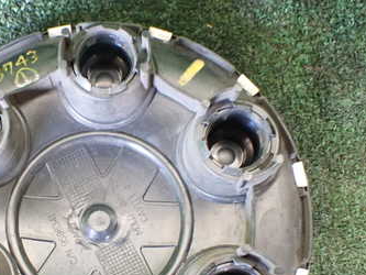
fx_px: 571
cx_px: 104
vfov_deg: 26.6
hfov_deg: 35.0
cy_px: 212
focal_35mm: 54
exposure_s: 1/30
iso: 1000
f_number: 2.3
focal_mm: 5.4
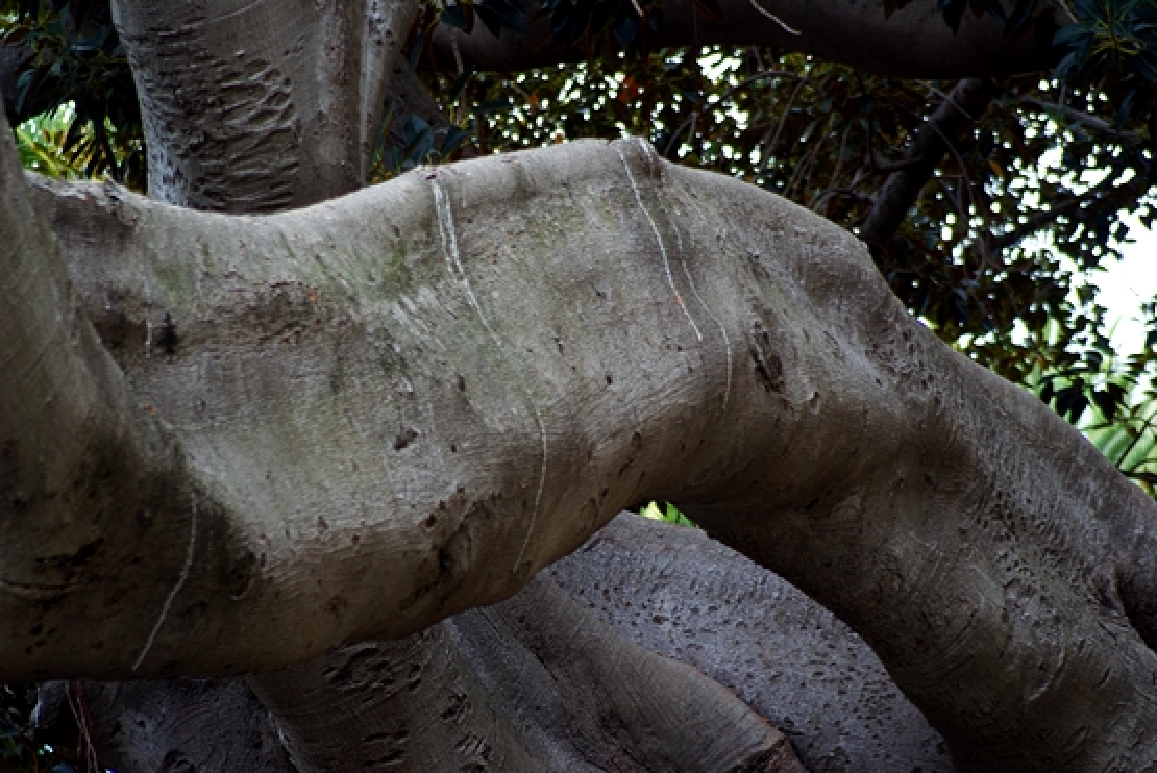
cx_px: 578
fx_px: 5066
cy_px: 386
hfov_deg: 13.0
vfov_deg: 8.7
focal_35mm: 158
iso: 100
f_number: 4.5
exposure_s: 1/60
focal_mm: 105
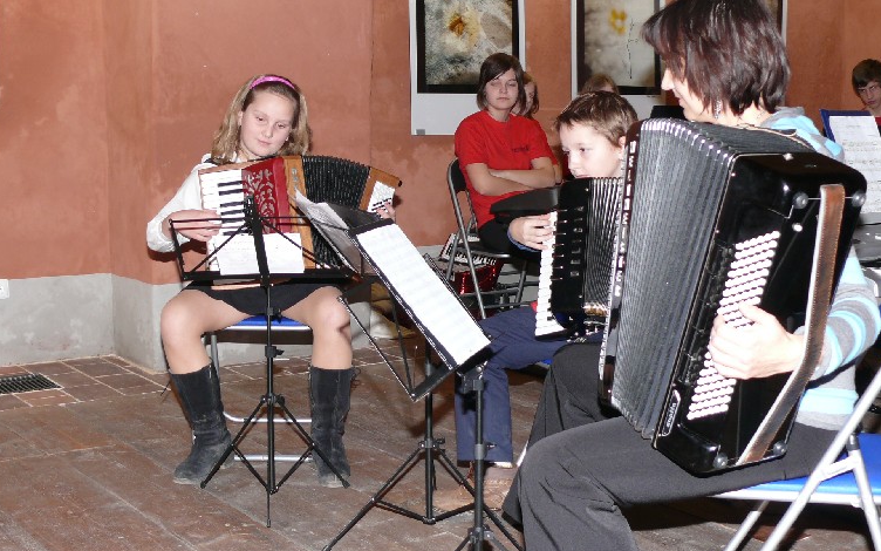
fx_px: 1273
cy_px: 238
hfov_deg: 38.2
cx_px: 425
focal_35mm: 53
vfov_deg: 24.4
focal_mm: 8.9
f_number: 2.8
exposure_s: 1/30
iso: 100
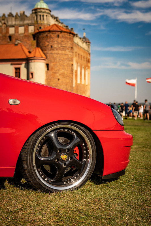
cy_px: 113
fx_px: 283
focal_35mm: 45
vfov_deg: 43.6
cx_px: 76
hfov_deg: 29.9
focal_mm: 30
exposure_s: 1/4000
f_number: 2.5
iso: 100
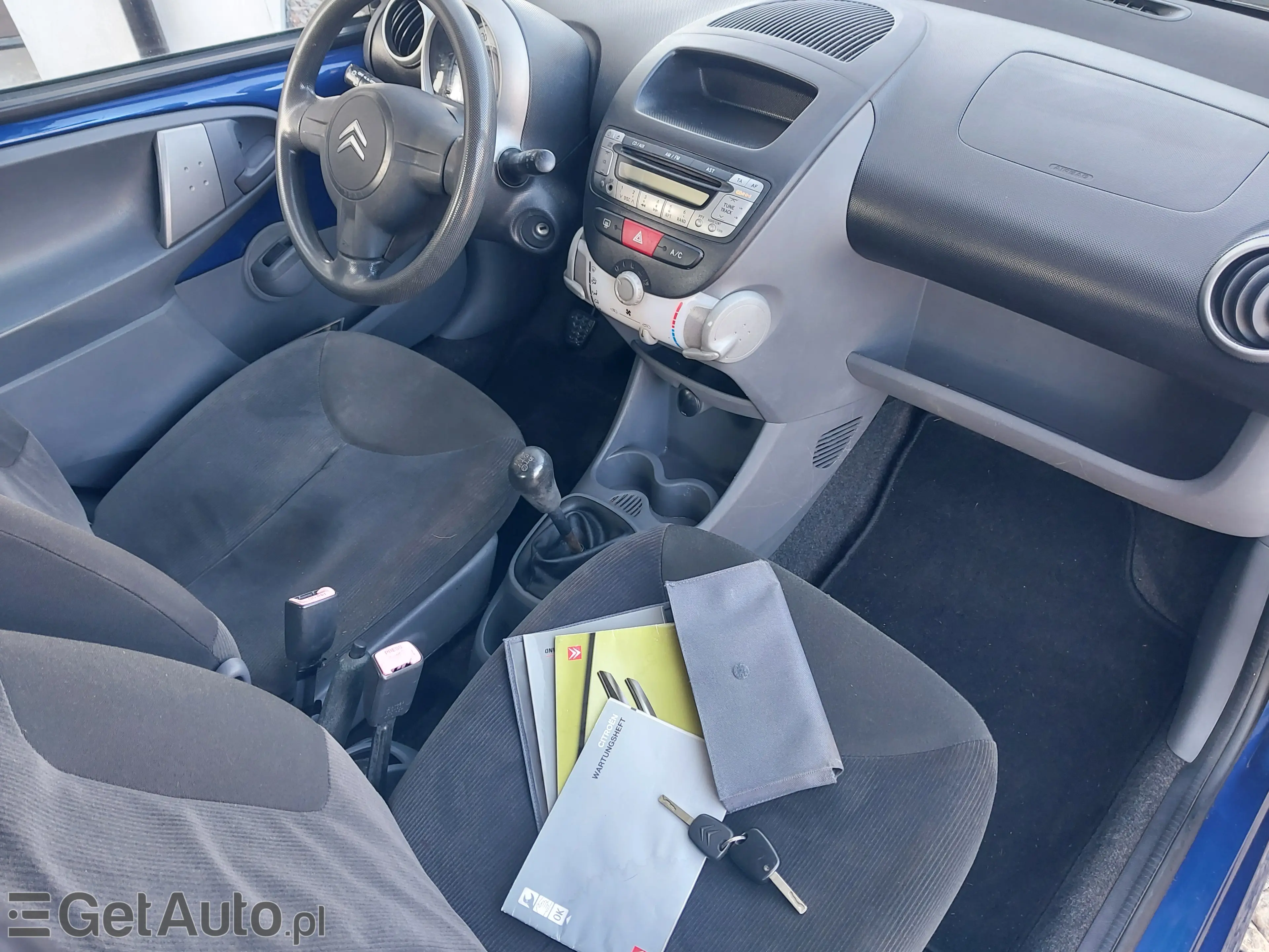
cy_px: 476
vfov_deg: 46.8
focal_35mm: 30
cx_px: 634
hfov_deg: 60.0
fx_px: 1100
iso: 160
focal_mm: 4.6
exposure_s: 1/50
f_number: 1.8
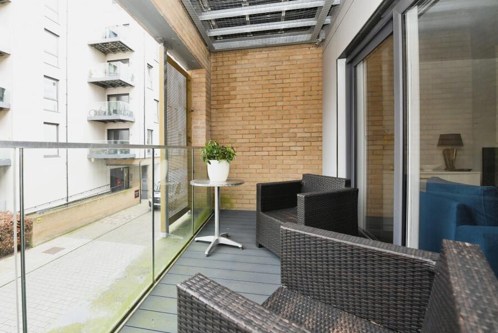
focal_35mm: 16
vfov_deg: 73.6
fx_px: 221
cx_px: 218
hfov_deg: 96.2
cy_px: 152
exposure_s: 1/250
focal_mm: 14
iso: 800
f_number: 5.6
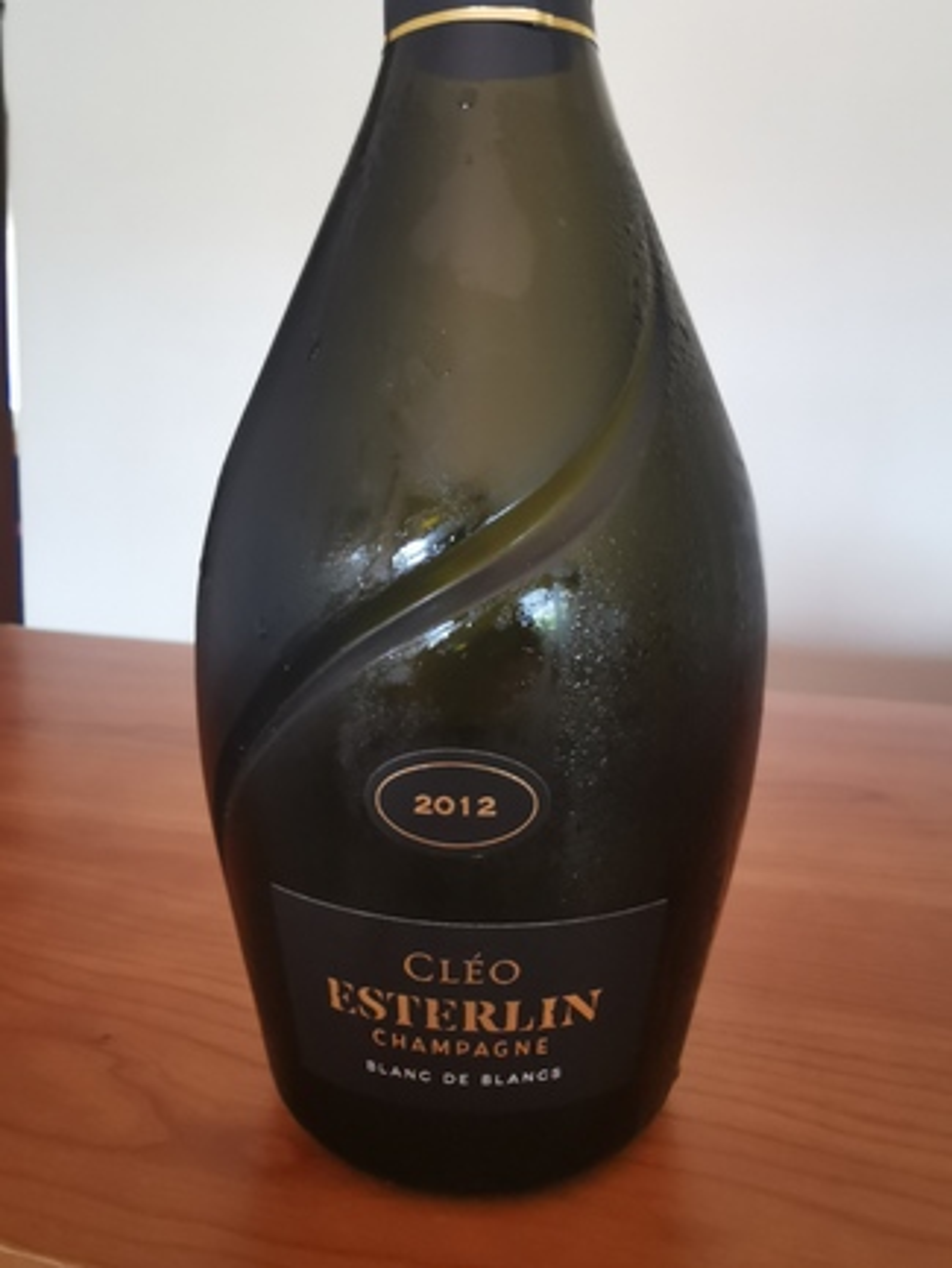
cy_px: 634
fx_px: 953
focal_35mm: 26
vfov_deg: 67.3
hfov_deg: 53.1
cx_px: 476
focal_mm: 2.26
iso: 320
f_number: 2.2
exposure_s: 1/25
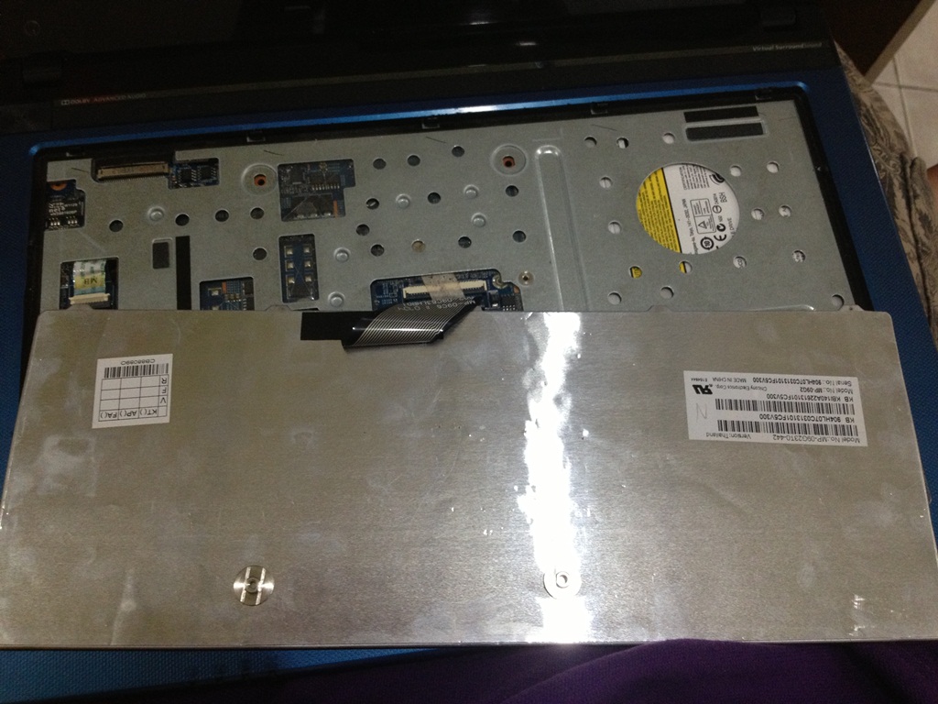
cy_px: 352
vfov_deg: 40.7
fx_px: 948
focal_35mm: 35
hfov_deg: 52.6
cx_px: 469
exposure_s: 1/20
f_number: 2.4
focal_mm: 4.28
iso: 200
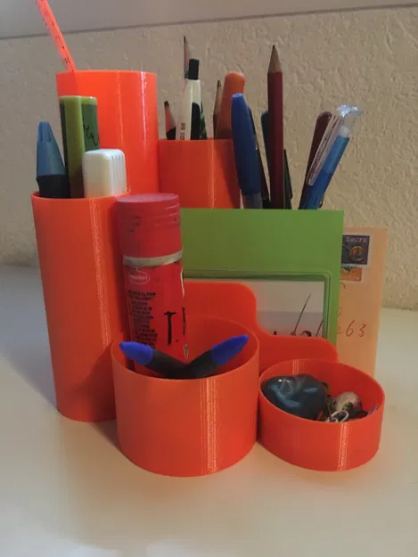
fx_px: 467
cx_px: 209
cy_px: 278
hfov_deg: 48.2
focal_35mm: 29
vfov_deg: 61.7
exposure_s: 1/17
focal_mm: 4.15
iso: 640
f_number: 2.2
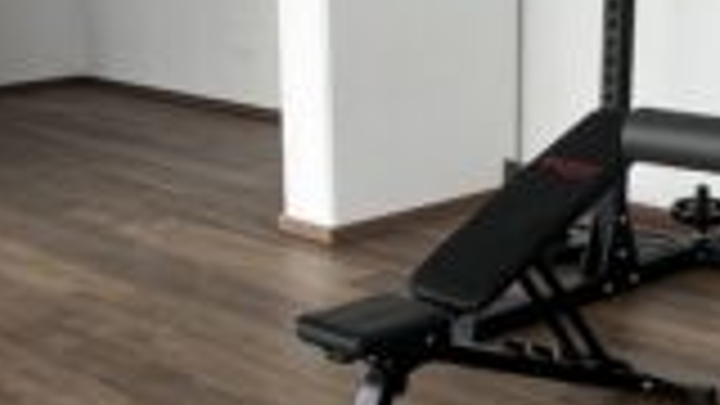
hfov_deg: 31.0
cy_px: 230
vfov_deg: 17.7
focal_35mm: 68
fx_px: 1298
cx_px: 387
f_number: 1.8
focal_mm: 1.57
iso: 50
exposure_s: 1/99
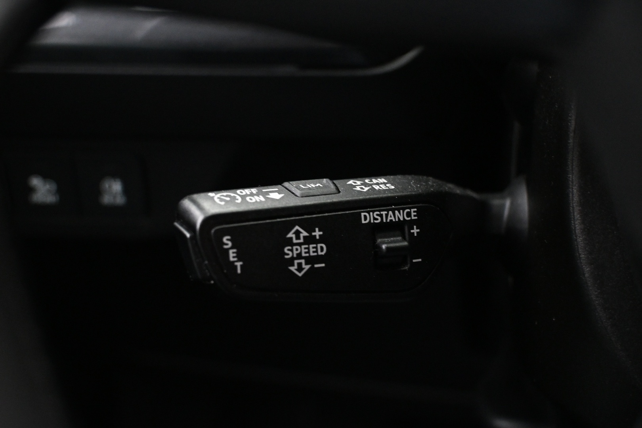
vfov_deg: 29.4
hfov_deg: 43.0
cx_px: 321
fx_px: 816
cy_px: 214
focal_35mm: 46
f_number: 4.8
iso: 4000
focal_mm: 30.5
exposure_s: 1/13
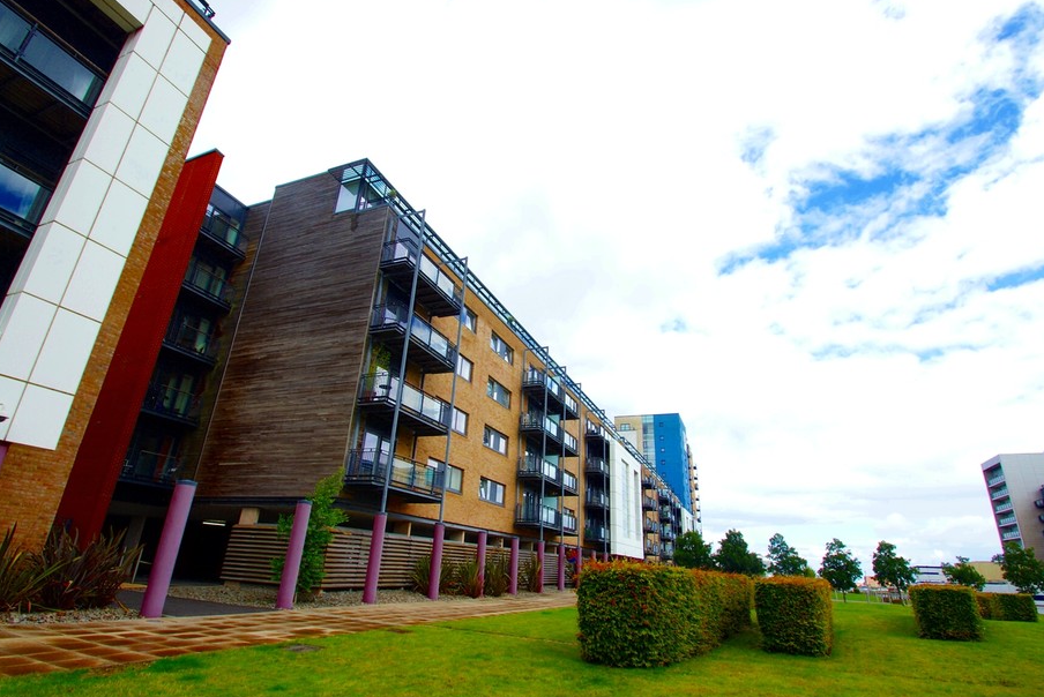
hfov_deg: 93.2
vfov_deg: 70.5
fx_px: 493
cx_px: 517
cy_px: 342
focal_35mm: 17
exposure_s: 1/80
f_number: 8
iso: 100
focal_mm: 10
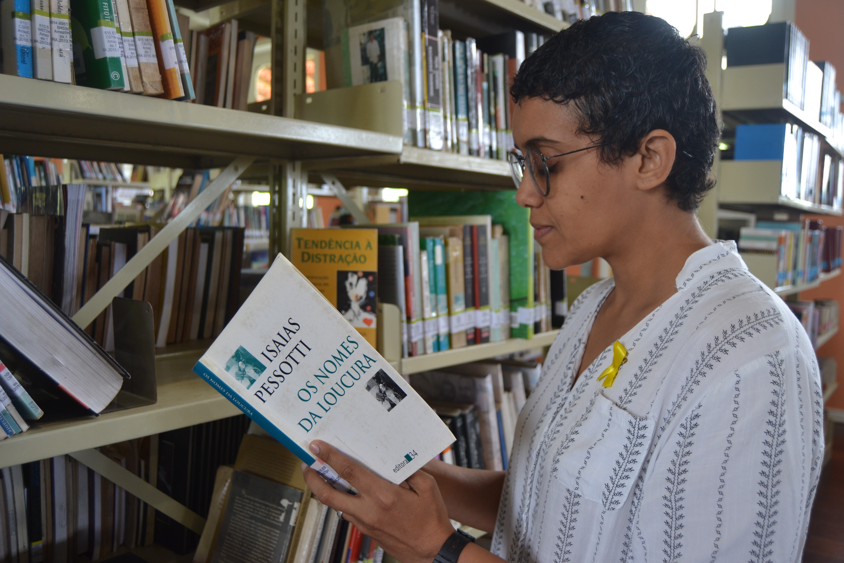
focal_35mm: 28
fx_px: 668
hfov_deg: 64.6
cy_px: 282
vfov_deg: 45.7
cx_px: 422
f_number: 3.5
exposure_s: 1/60
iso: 400
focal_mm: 19
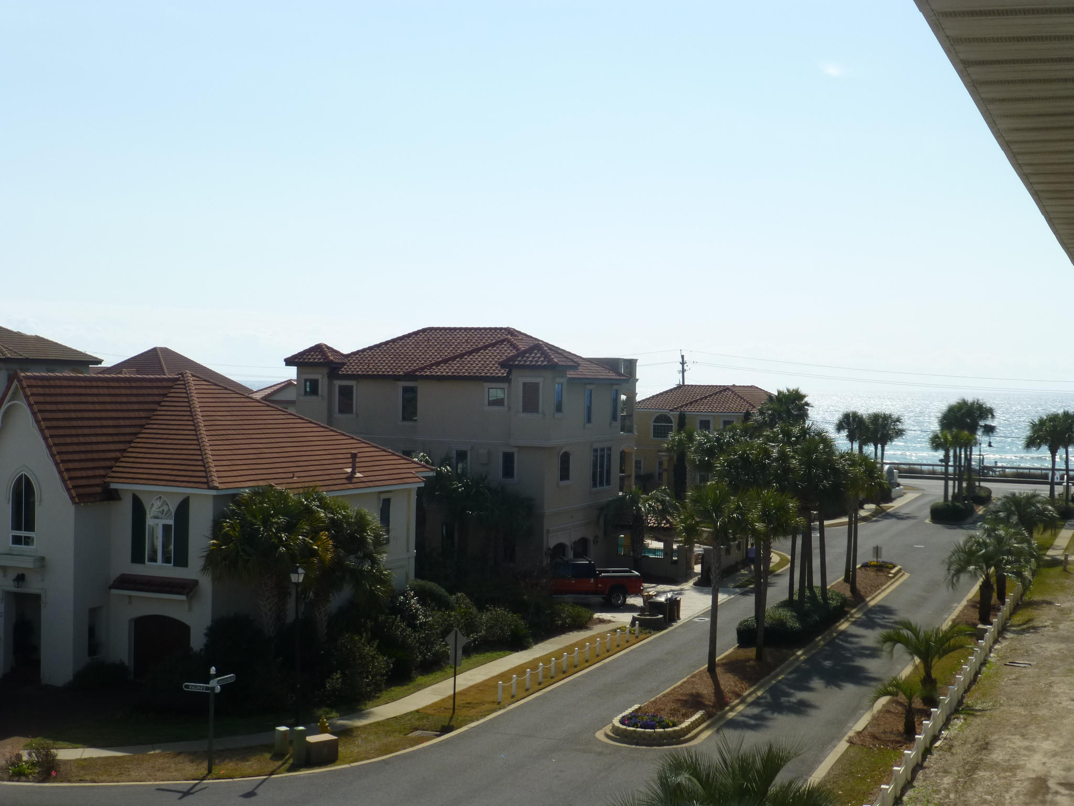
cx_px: 537
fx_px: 1458
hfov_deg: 40.4
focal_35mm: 47
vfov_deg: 30.9
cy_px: 403
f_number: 4.2
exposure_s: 1/1600
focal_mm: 8.5
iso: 100
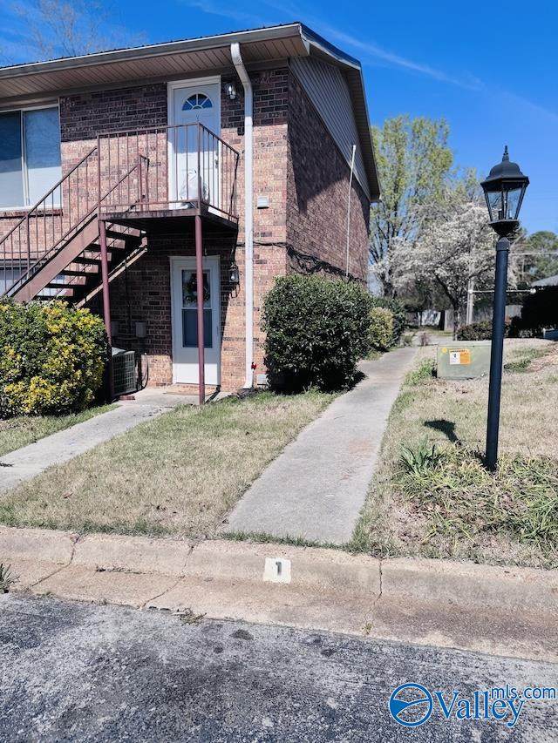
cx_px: 279
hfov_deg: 56.8
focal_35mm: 24
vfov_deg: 71.6
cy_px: 372
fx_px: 516
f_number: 1.78
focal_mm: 6.76
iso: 80
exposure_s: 1/5348
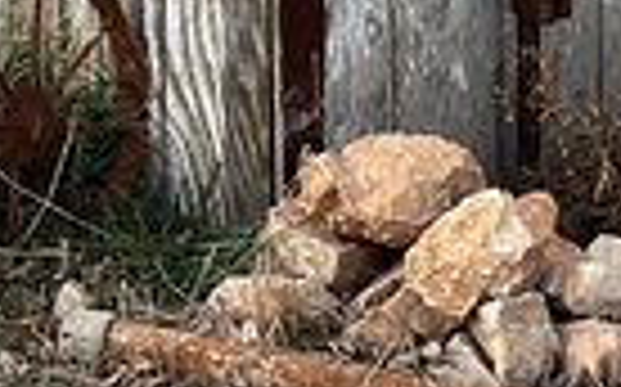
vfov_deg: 5.9
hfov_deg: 10.3
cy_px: -886
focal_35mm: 204
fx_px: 3450
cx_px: 238
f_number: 1.6
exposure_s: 1/425
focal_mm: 5.1
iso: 50
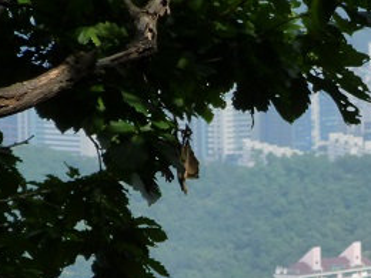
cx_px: 439
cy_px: 313
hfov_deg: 3.3
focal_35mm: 605
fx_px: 6484
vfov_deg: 2.5
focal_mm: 40.5
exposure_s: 1/320
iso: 160
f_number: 5.9
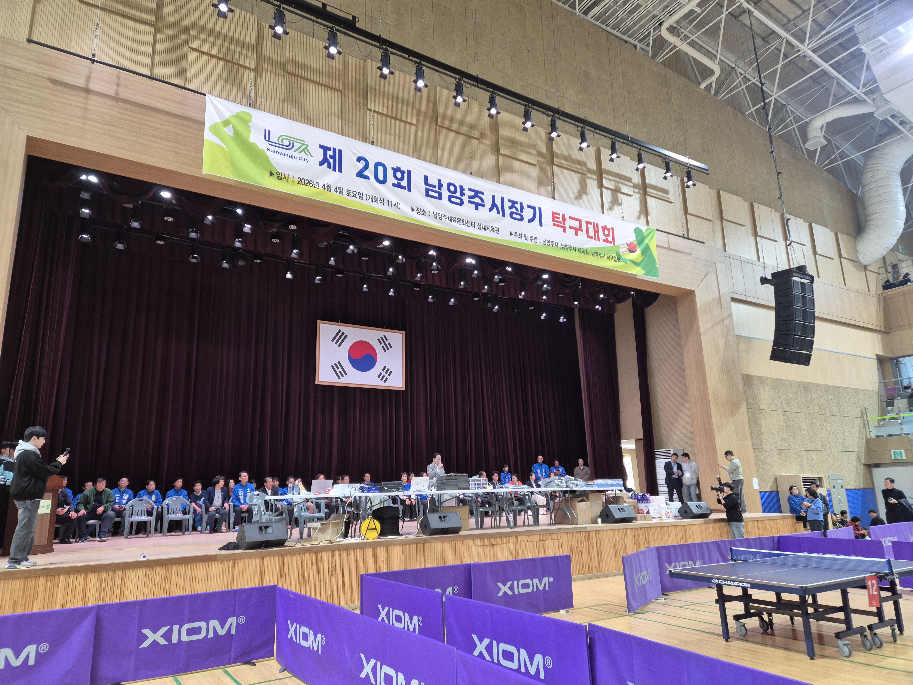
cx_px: 456
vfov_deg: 58.9
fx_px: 607
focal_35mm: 23
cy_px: 342
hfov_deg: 73.9
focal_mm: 5.4
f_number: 1.8
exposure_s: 1/120
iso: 200
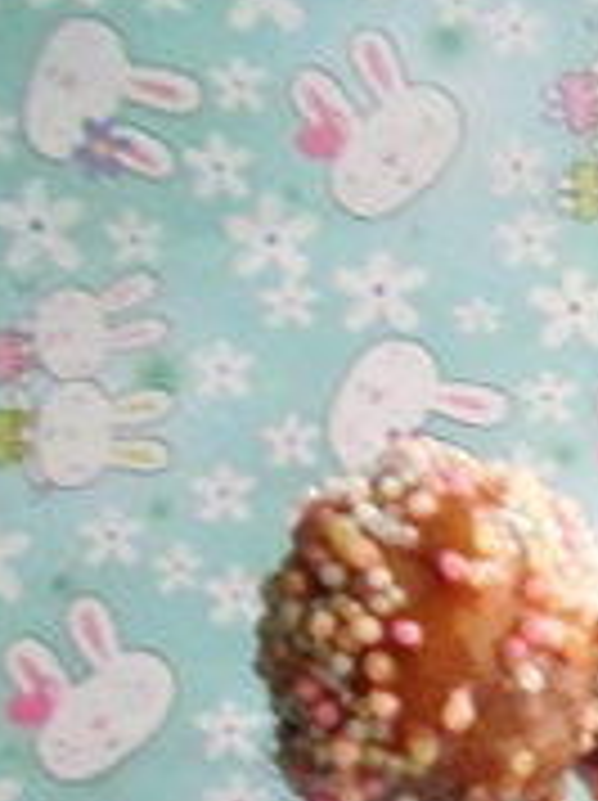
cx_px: 998
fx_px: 2263
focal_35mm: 98
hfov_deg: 13.8
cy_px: 1215
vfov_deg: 17.9
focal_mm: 5.1
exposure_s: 1/8
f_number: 3.4
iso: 640
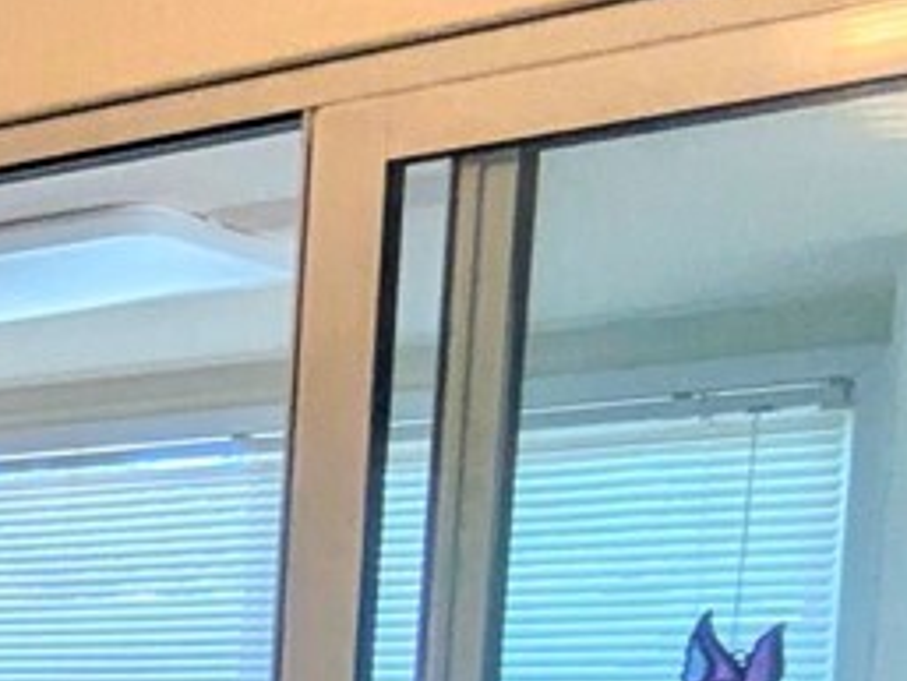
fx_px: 2281
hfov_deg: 11.5
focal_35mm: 87
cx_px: -1823
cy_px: 857
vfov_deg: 16.2
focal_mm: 1.83
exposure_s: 1/199
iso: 62
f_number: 2.2
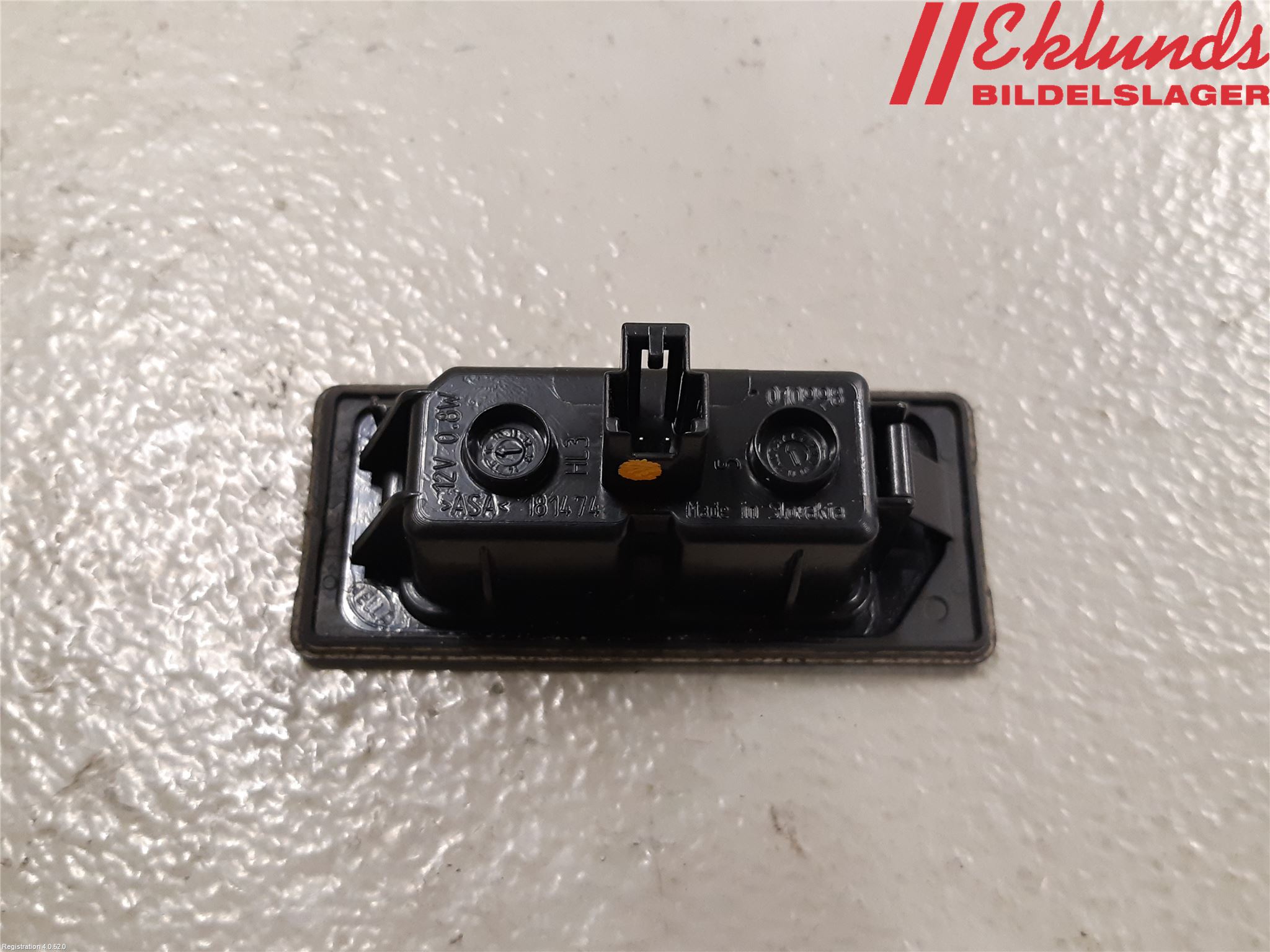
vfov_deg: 53.1
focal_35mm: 26
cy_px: 476
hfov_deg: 67.3
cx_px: 635
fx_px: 954
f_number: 1.7
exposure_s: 1/50
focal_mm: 3.93
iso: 200
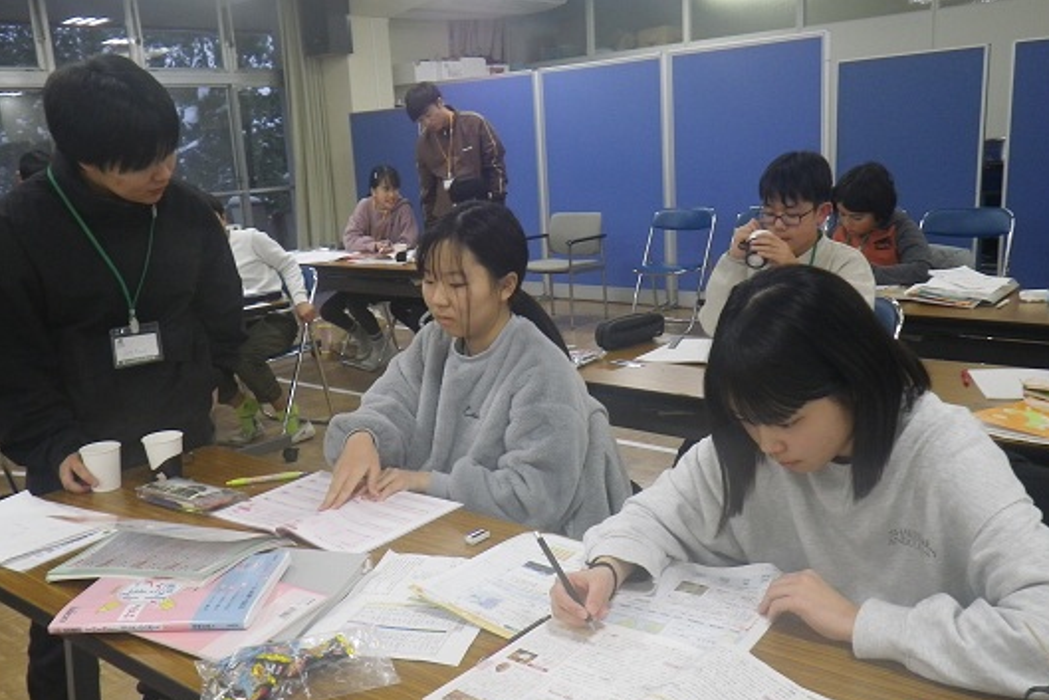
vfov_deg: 40.0
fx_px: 962
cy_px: 379
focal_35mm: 33
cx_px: 498
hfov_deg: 57.2
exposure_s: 1/50
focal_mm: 5
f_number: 3.5
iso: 160
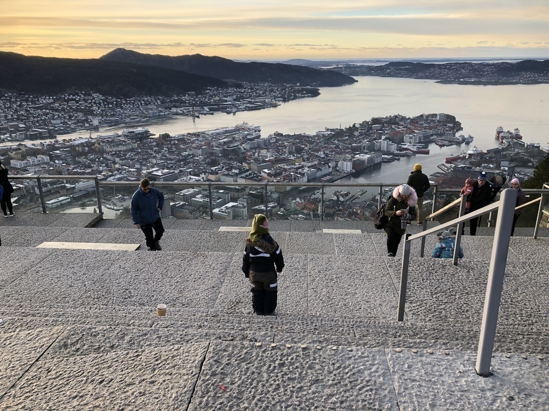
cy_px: 206
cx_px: 274
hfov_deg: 63.4
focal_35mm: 28
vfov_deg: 49.7
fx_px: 444
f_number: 1.8
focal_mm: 3.99
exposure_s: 1/198
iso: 20
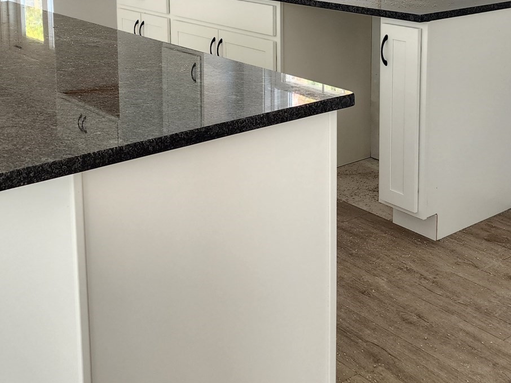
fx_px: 767
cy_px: 27
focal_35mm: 52
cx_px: 271
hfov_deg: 36.8
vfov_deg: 26.9
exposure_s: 1/120
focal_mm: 6.4
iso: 160
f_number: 1.8
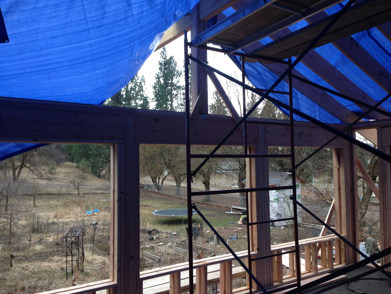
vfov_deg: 43.0
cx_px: 196
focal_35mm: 33
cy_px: 147
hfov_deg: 55.3
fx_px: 373
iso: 50
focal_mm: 4.12
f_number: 2.4
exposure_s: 1/154
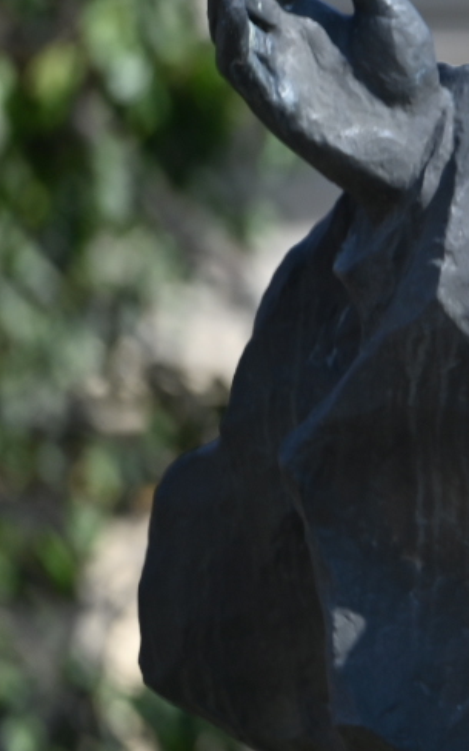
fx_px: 11064
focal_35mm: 541
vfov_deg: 3.9
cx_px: 1196
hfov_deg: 2.4
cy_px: 363
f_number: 2.8
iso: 110
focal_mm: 160
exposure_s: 1/1250
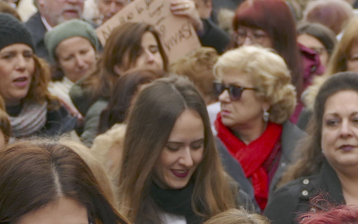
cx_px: 119
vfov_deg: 2.1
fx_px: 6070
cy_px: 194
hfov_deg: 3.4
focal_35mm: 622
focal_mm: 49.07
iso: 125
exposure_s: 1/250
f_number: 3.9
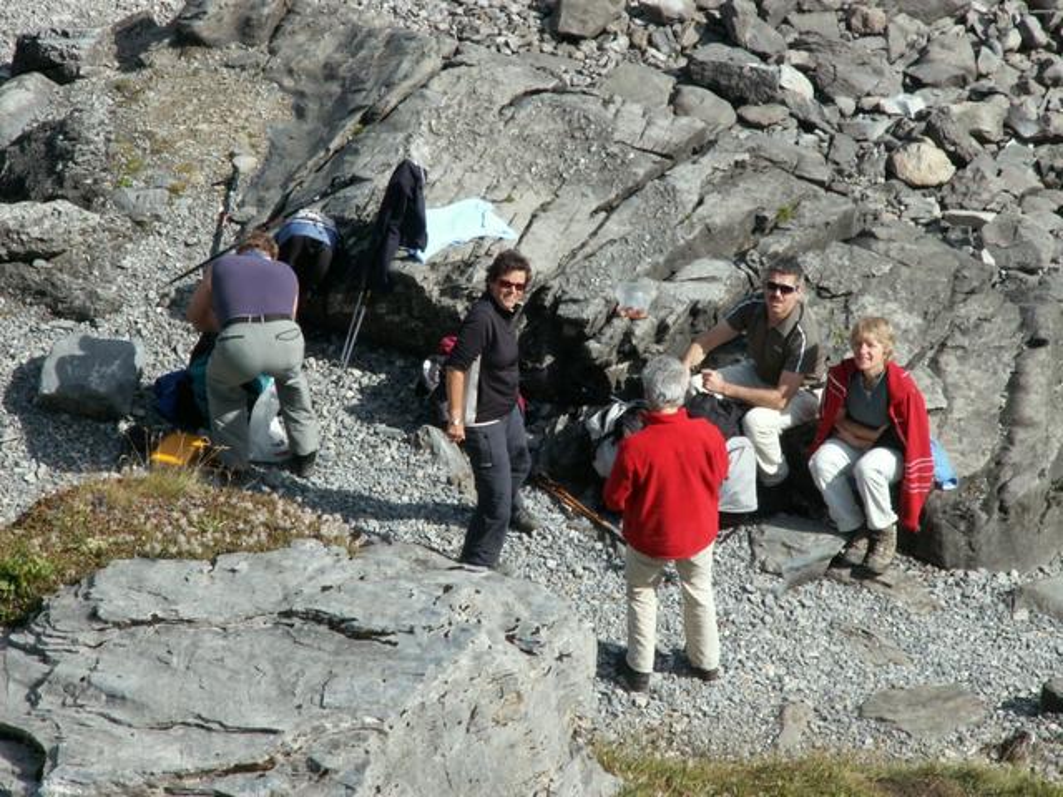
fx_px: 5957
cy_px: 398
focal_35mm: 194
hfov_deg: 10.2
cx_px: 532
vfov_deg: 7.7
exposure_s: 1/125
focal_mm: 31.75
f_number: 7.1
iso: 50
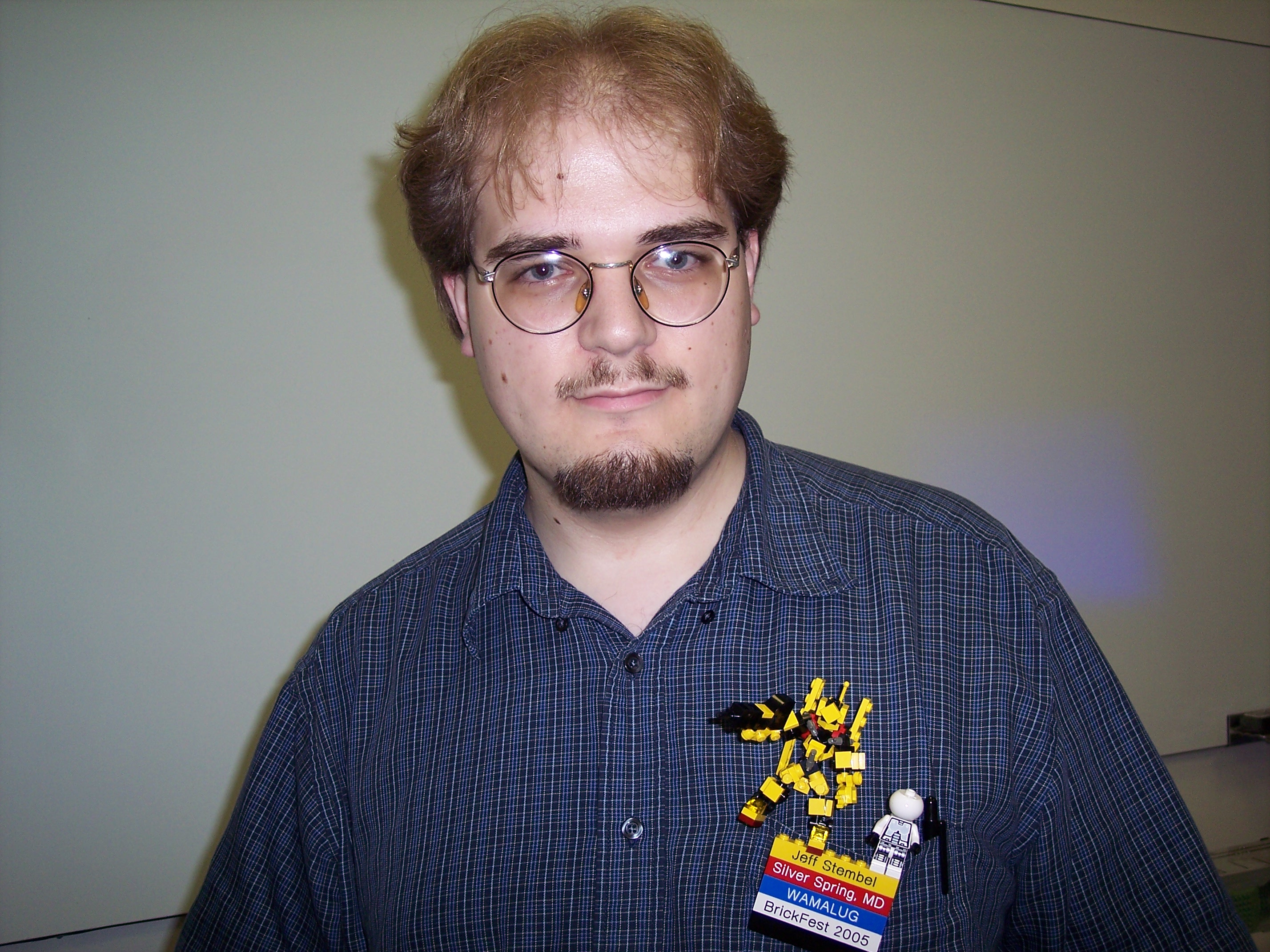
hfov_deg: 47.9
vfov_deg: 36.8
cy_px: 476
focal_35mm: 39
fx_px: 1431
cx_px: 635
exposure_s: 1/60
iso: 100
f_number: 2.8
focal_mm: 8
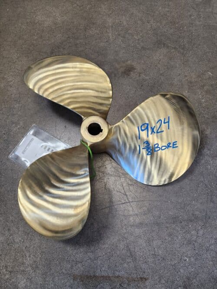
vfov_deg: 73.9
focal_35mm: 23
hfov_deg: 58.9
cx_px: 108
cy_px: 144
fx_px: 192
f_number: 1.8
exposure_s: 1/120
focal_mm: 6.4
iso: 160
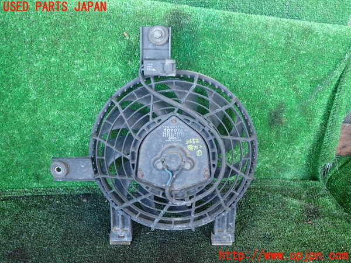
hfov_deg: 60.0
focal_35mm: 30
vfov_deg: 46.8
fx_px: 304
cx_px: 176
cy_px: 132
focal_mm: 5.4
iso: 250
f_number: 2.3
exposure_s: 1/30
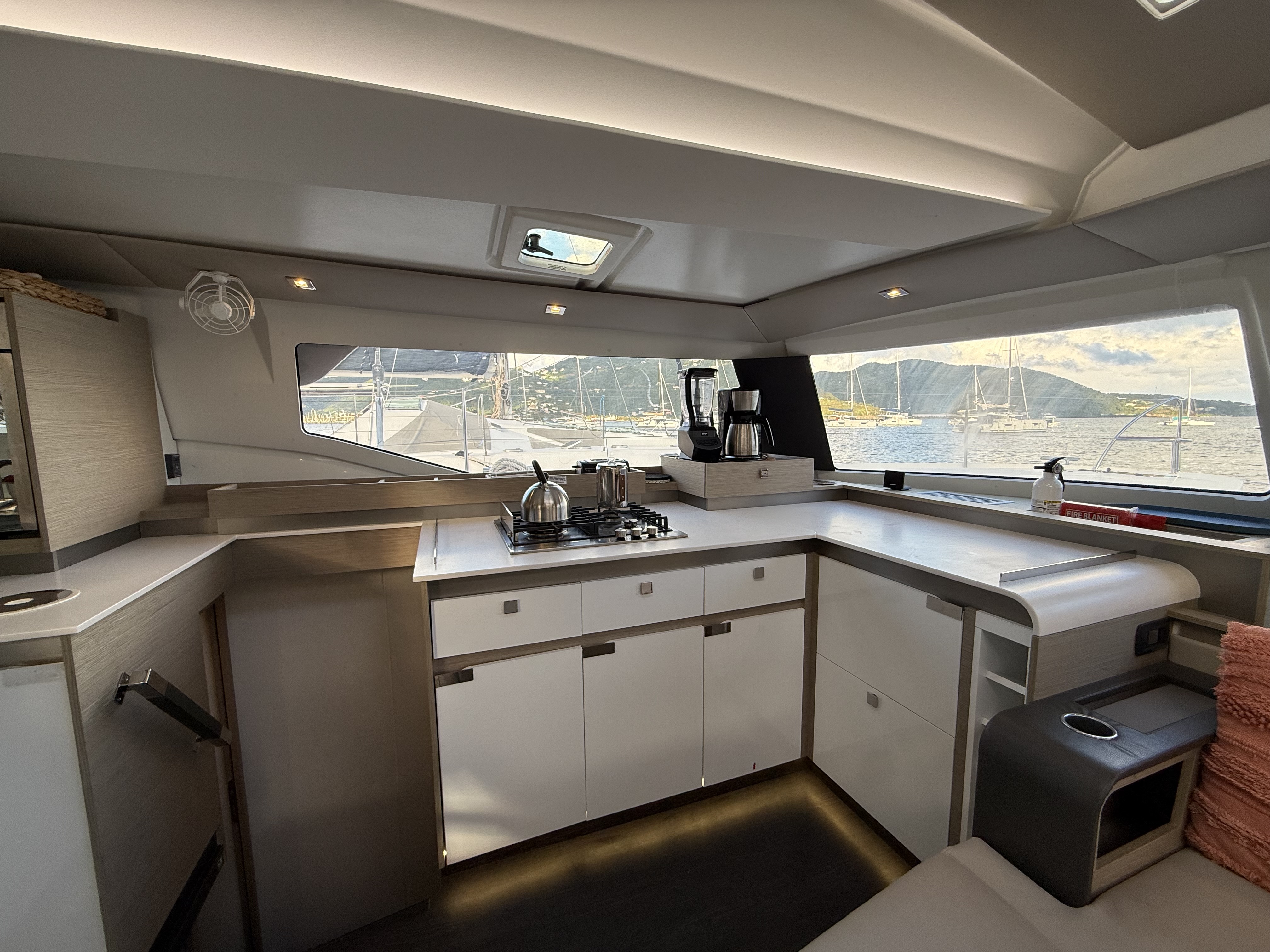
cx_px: 635
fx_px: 514
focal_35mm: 14
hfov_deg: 102.1
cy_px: 476
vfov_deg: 85.7
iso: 50
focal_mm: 2.22
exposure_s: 1/156
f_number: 2.2
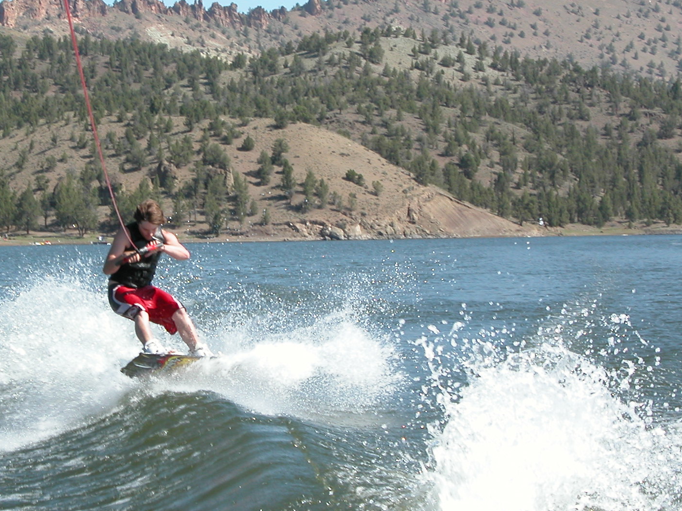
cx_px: 167
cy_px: 192
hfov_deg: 13.4
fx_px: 2896
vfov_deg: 10.1
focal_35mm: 147
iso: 100
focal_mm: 21
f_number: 6.2
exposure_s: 1/250
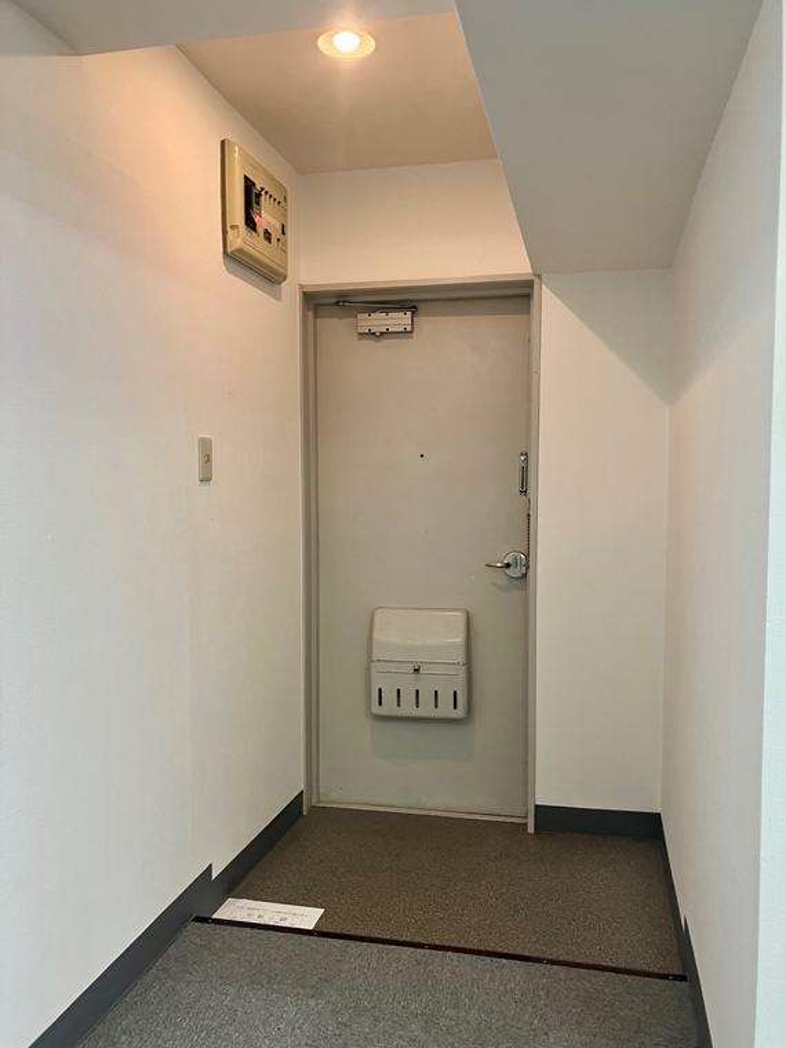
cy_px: 524
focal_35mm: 28
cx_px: 393
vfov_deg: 63.4
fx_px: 848
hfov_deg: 49.7
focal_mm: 3.99
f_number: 1.8
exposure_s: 1/50
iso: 80
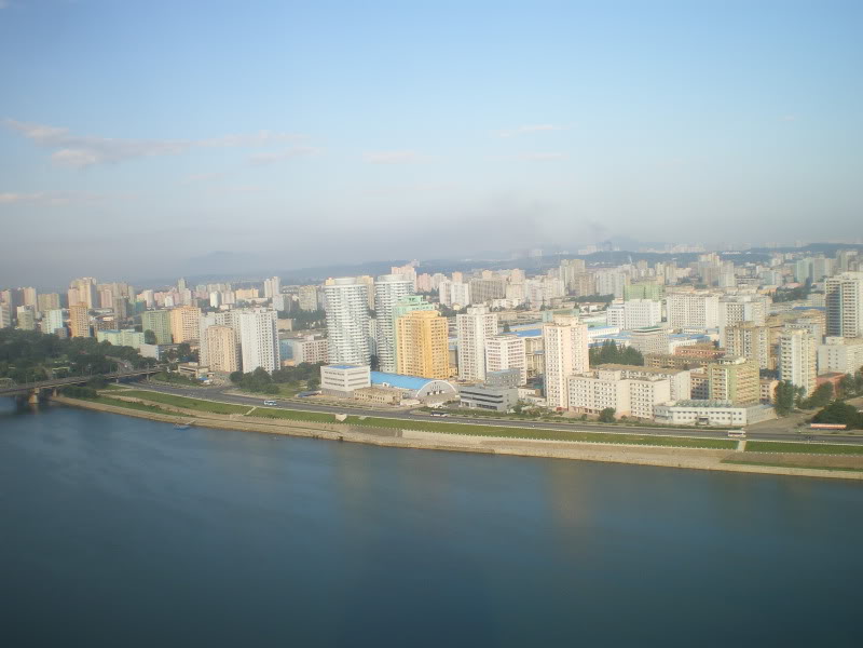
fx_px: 898
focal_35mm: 36
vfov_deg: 39.7
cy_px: 324
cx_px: 432
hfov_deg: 51.4
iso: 50
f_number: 4.6
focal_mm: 6.3
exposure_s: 1/250
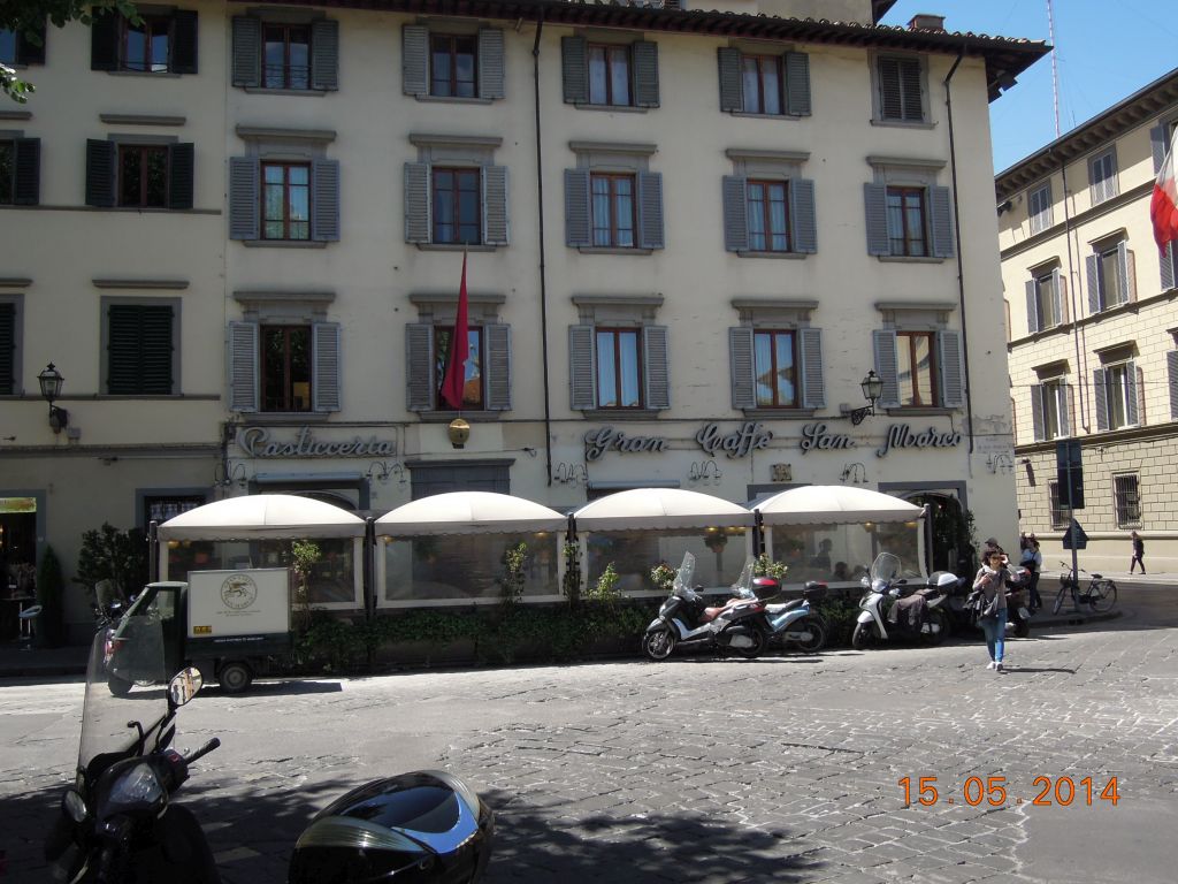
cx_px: 589
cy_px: 442
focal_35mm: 31
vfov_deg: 45.4
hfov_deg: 58.4
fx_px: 1055
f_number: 3
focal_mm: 5.5
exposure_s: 1/1250
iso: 160
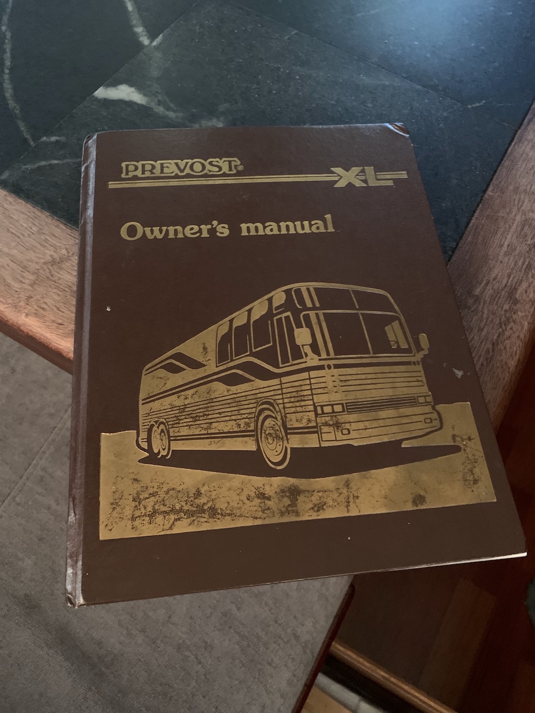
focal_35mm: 26
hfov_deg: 53.1
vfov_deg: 67.3
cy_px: 356
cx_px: 268
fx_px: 536
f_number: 1.8
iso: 800
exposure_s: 1/16
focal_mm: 4.25
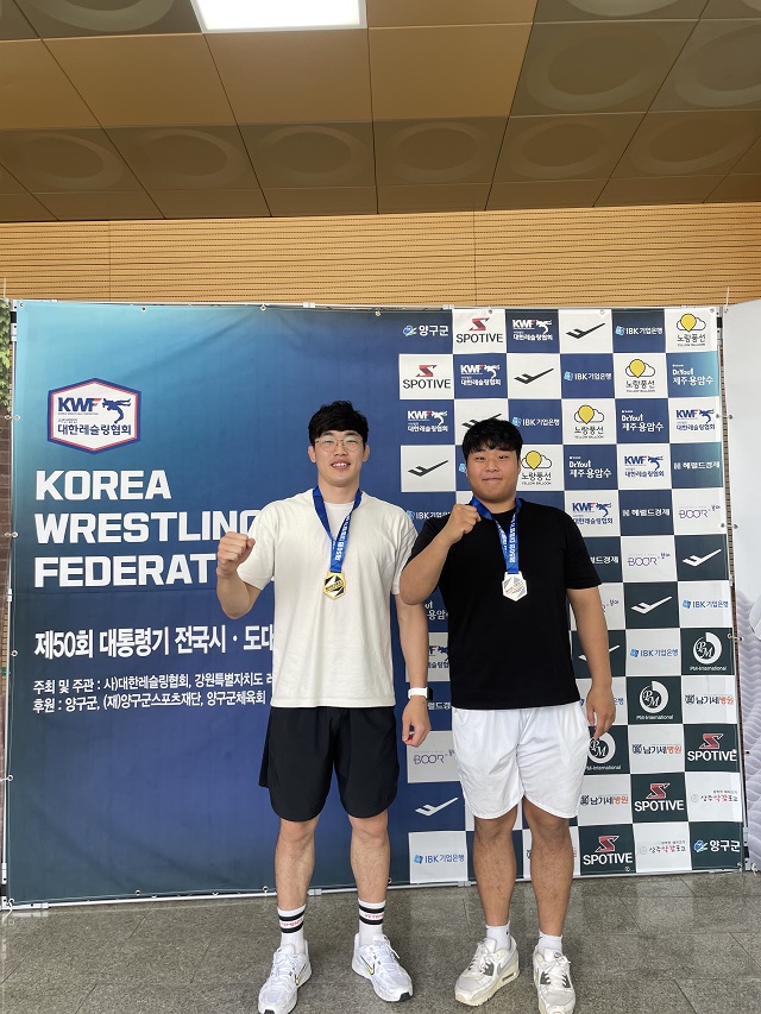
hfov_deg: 53.1
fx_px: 762
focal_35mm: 26
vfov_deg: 67.3
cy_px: 507
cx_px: 380
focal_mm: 4.2
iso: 40
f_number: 1.6
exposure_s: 1/120
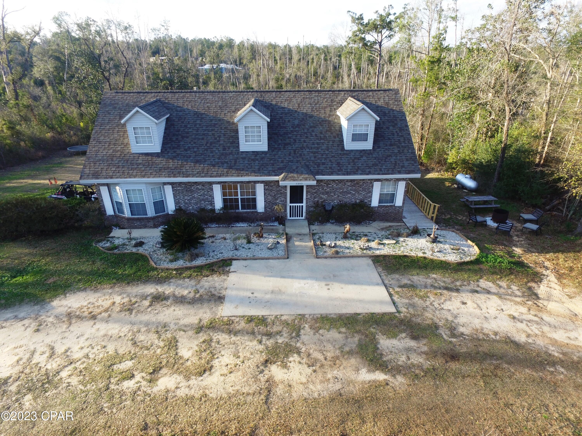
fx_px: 336
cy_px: 218
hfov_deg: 81.7
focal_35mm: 20
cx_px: 291
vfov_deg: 66.0
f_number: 2.8
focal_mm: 3.61
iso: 100
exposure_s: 1/221
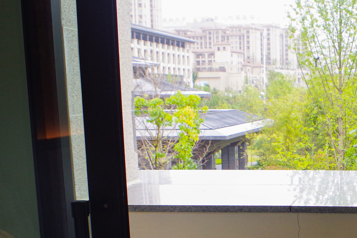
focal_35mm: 68
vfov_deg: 19.5
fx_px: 674
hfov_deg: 27.6
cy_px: 233
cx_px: 370
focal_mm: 18
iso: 800
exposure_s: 1/100
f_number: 8
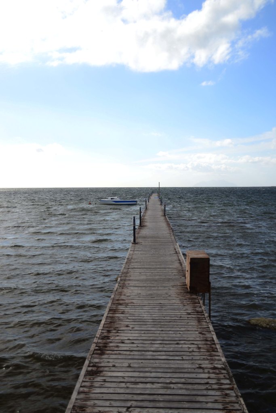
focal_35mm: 38
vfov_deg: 51.3
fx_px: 431
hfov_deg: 35.5
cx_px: 138
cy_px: 206
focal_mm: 25
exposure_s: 1/400
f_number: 4.5
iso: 100
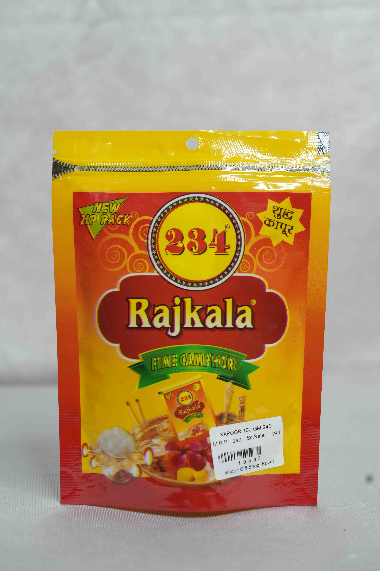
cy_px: 286
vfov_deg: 21.2
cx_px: 190
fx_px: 1520
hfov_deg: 14.3
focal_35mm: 96
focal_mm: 96
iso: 640
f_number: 5.6
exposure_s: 1/100
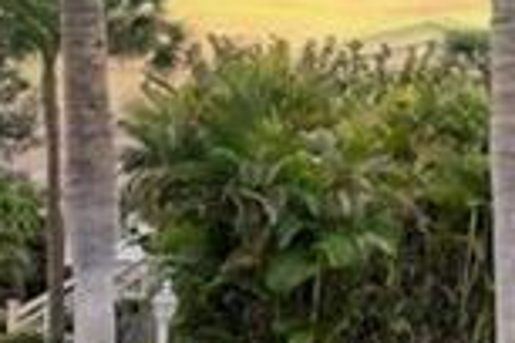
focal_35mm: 94
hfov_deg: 15.1
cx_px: 1168
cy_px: 197
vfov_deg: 14.5
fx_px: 1345
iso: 800
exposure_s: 1/640
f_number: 11
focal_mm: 14
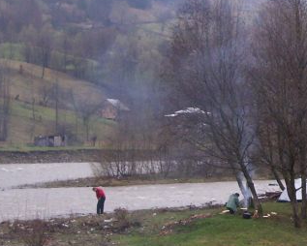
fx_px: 1118
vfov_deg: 12.5
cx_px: 345
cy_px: 168
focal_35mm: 123
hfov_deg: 15.2
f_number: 3.1
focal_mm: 8.2
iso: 200
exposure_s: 1/50
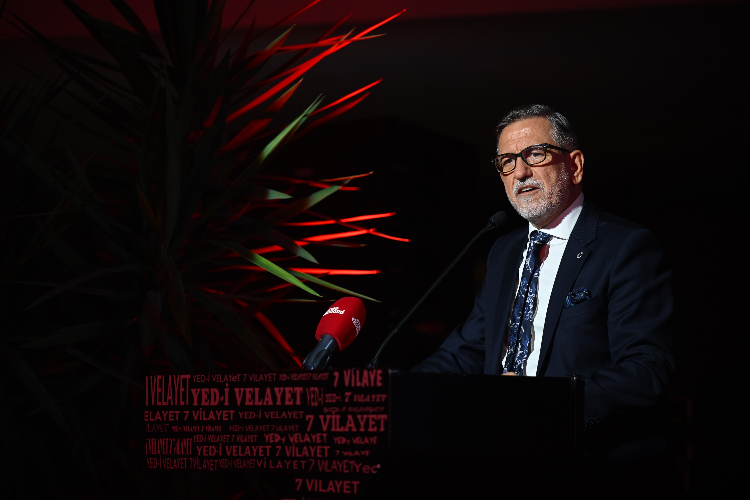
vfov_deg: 9.1
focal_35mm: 150
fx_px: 3125
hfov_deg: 13.7
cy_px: 250
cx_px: 375
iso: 640
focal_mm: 150
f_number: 2.8
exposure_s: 1/30
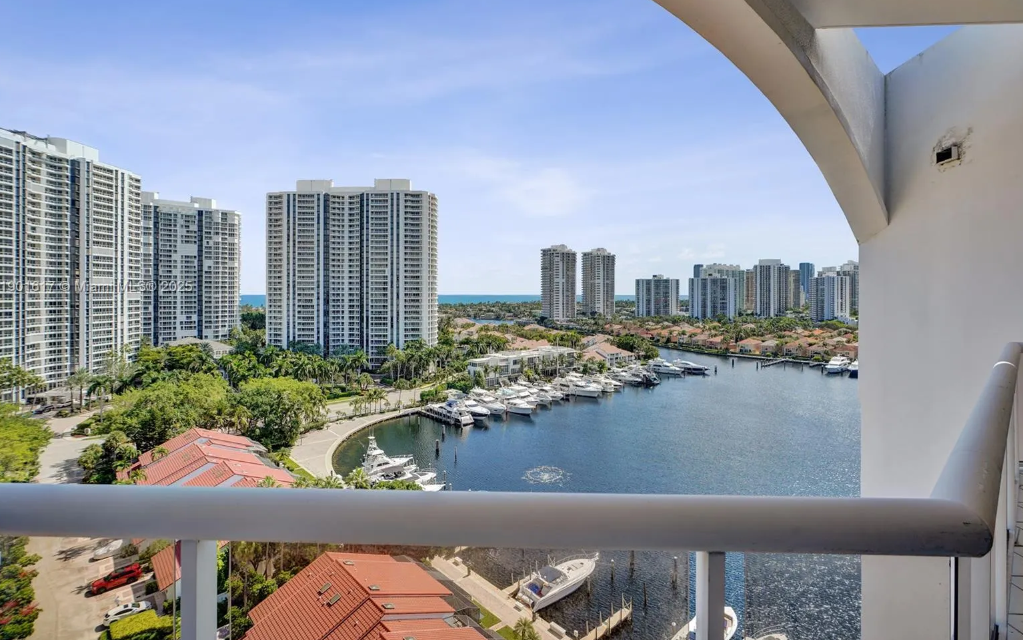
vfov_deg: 67.8
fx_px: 474
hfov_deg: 94.4
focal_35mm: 17
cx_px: 513
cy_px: 288
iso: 100
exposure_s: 1/500
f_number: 5
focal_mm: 16
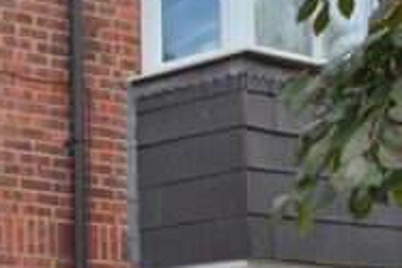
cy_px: 348
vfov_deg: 17.6
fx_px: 814
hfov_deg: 22.9
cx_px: -187
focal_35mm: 73
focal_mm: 13
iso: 100
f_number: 5.6
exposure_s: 1/125
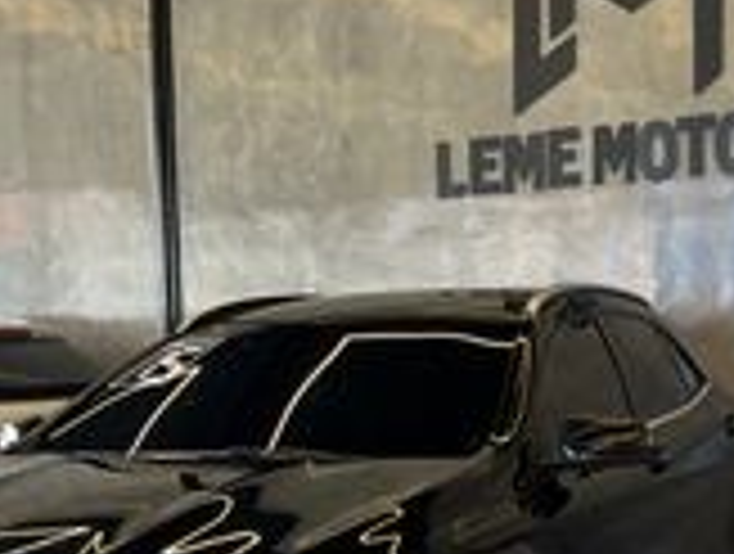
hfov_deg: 25.9
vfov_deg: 19.6
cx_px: 365
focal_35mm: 75
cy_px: 414
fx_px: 1594
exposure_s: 1/120
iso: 125
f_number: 1.5
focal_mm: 5.7
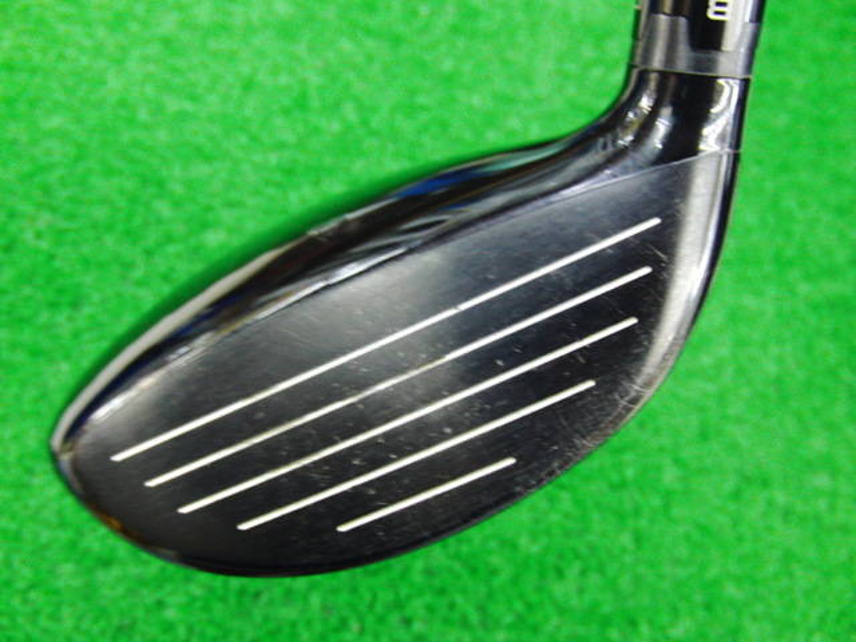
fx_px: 915
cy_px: 321
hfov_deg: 50.1
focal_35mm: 37
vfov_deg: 38.7
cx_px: 428
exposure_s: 1/15
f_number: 3.6
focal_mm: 6.42
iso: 400
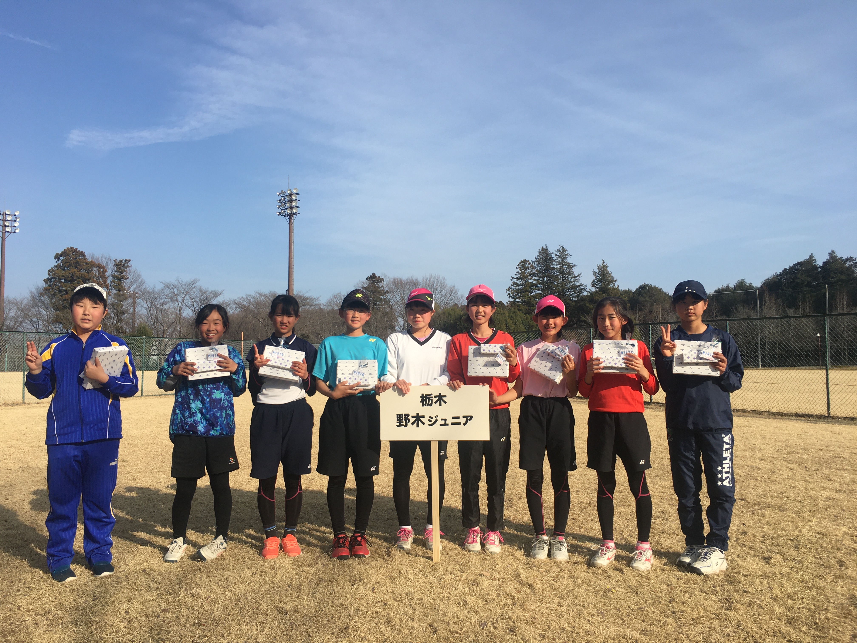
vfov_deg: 48.2
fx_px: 718
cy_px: 322
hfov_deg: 61.7
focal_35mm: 29
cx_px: 428
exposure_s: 1/1538
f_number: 2.2
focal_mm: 4.15
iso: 25
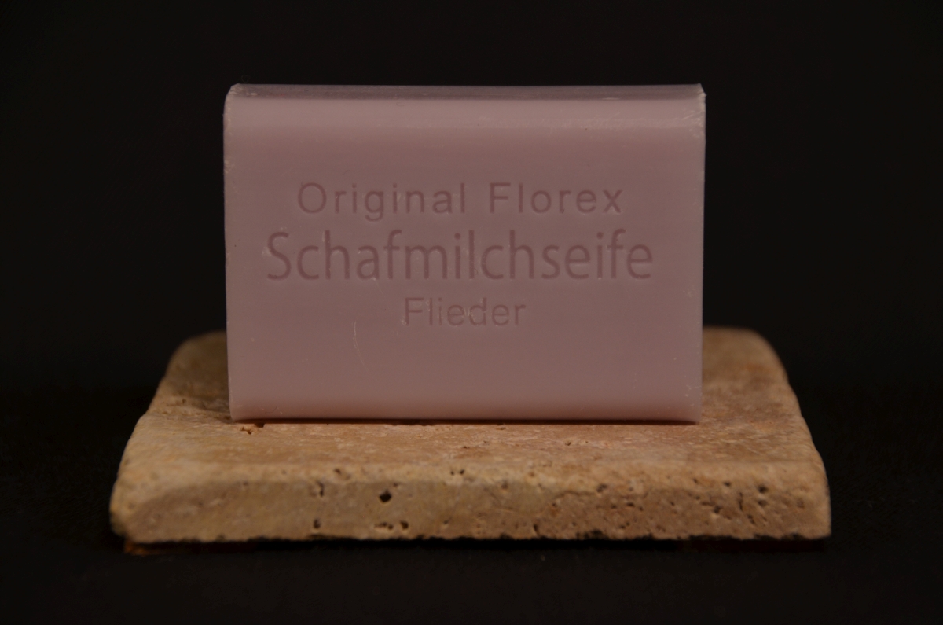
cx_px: 472
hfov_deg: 14.9
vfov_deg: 9.9
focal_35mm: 138
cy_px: 312
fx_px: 3608
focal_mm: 92
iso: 400
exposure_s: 1/400
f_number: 5.6
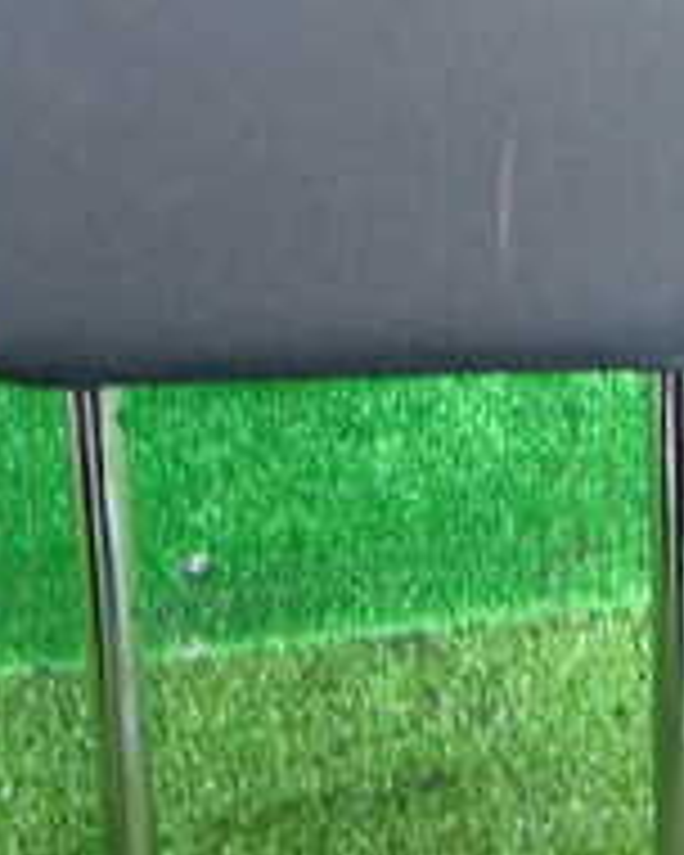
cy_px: 288
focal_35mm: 77
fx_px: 1948
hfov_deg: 19.9
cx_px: 428
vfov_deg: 24.6
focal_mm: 4.5
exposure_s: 1/50
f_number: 2
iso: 200
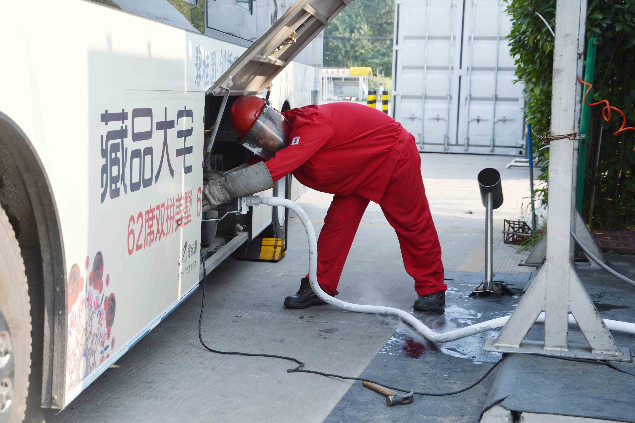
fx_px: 1057
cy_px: 212
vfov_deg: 22.6
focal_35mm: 60
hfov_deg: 33.4
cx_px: 318
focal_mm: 40
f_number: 6.3
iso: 100
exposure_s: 1/160
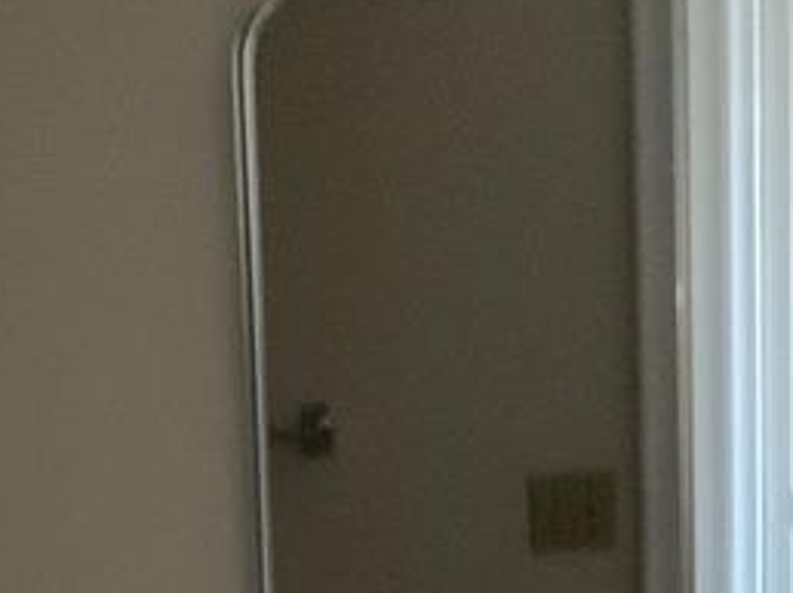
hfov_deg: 20.0
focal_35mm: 90
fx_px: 2060
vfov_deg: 15.2
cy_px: 879
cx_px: -240
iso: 500
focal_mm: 3
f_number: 1.8
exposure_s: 1/17
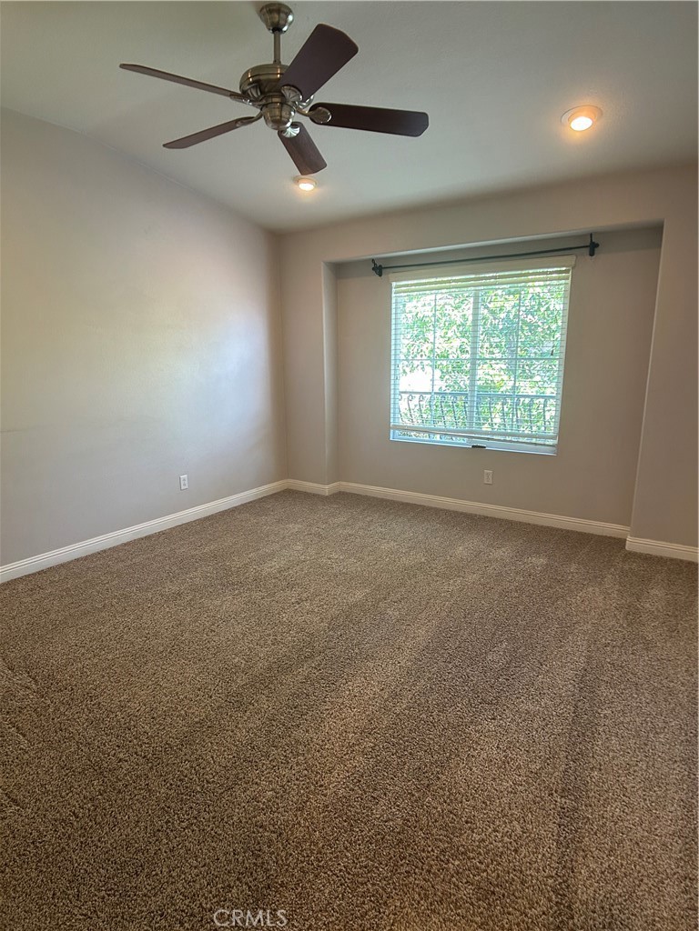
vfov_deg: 67.3
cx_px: 350
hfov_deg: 53.1
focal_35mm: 26
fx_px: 700
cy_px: 466
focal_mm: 5.7
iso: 125
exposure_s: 1/60
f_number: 1.5
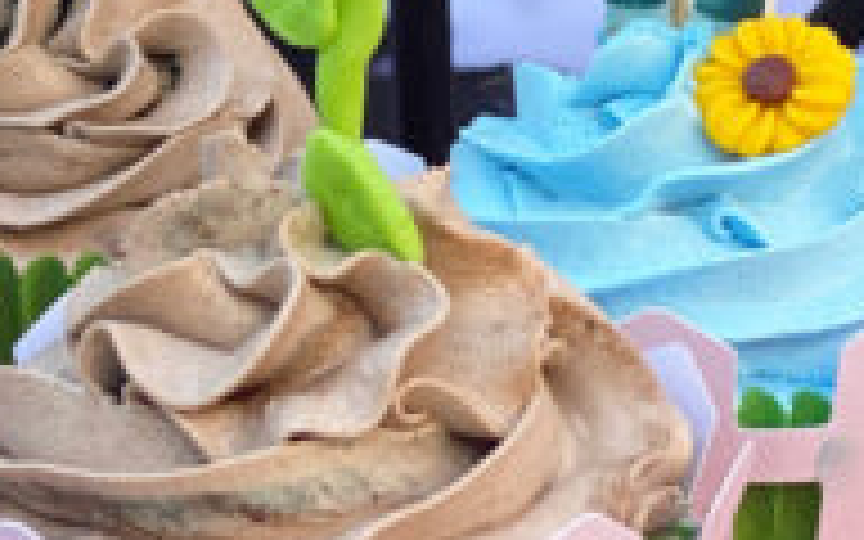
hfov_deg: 9.8
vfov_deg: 6.1
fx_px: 4992
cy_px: -450
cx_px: 43
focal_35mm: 212
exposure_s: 1/125
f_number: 2
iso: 20
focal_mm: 6
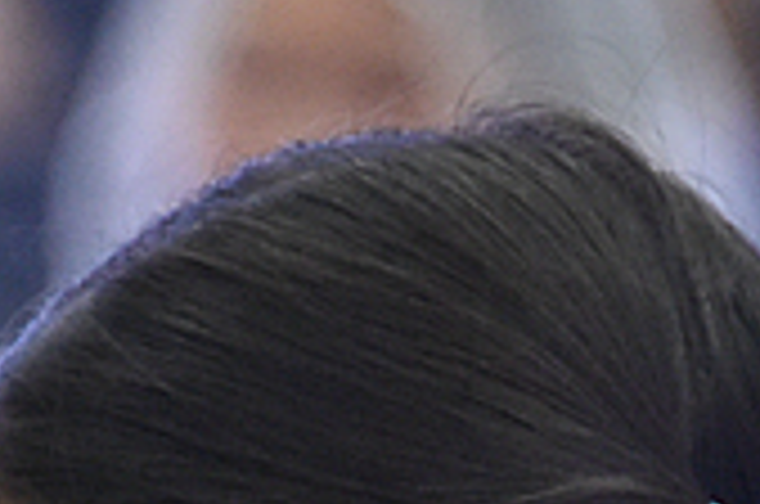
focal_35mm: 1601
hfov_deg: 1.3
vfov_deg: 0.9
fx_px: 33735
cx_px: 162
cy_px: 612
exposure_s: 1/125
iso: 5000
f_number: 5.6
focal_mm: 300
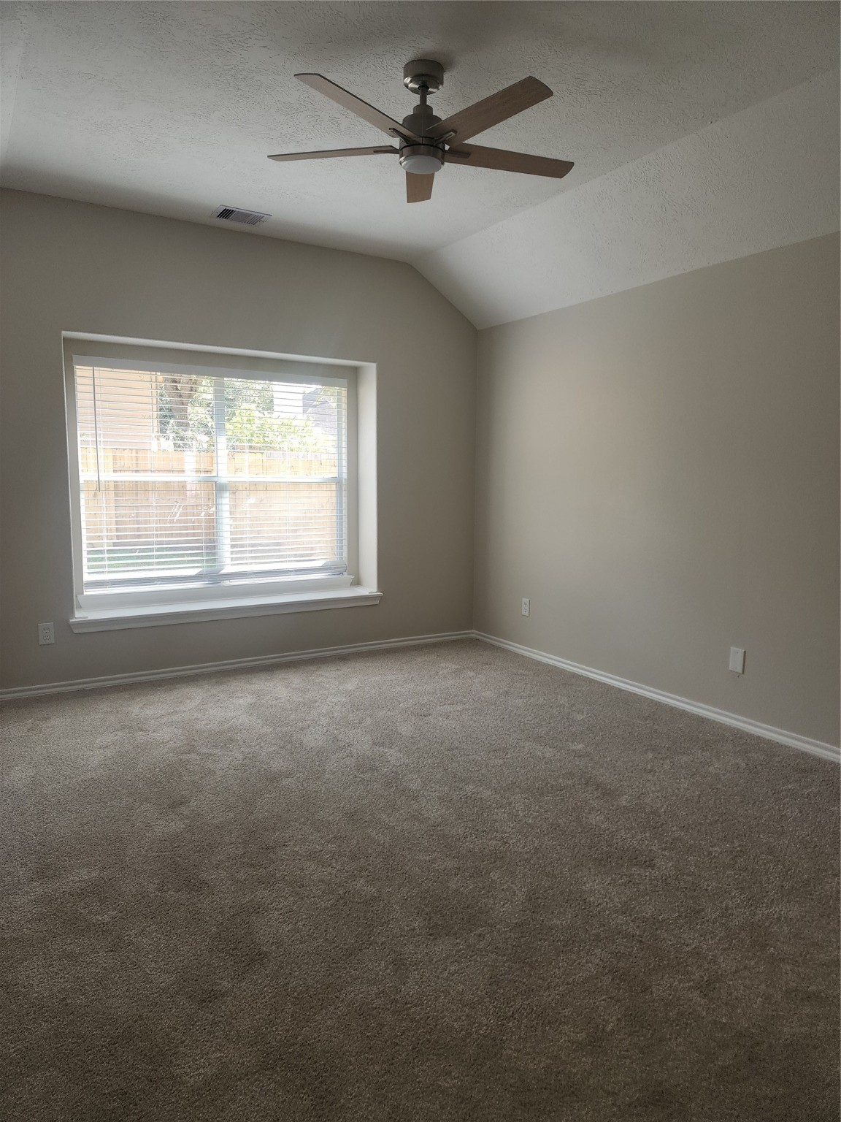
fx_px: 745
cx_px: 420
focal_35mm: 23
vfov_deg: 73.9
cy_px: 561
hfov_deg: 58.9
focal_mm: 6.4
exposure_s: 1/60
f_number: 1.8
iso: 20
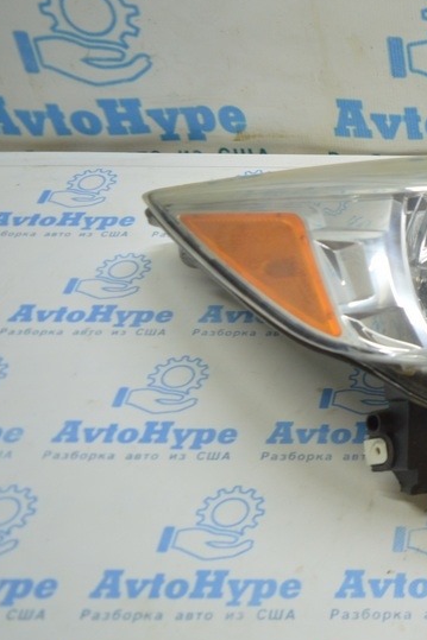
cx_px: 590
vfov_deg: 35.1
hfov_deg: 21.1
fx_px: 1015
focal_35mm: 57
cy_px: 301
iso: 400
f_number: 3.8
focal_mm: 20
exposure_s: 1/60
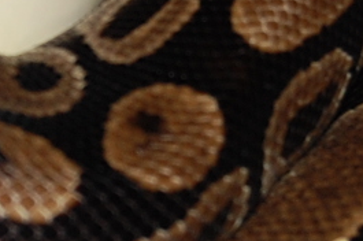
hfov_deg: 7.8
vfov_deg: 5.2
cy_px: 84
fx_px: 2657
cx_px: -44
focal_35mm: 264
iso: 400
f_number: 4.5
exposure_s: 1/60
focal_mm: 31
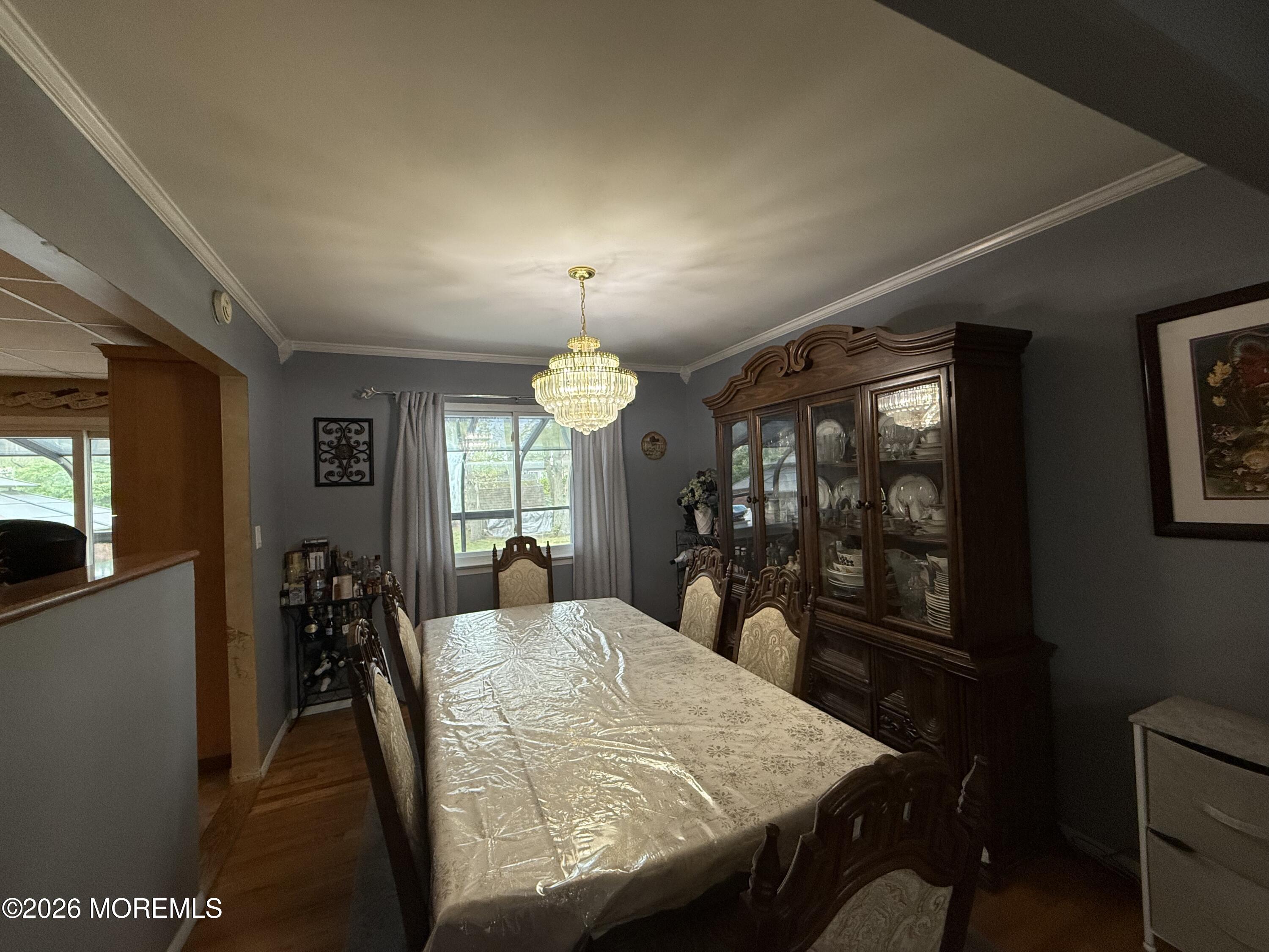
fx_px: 513
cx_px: 634
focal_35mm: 14
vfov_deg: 85.7
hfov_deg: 102.1
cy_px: 476
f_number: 2.2
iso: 250
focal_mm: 2.22
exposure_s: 1/120
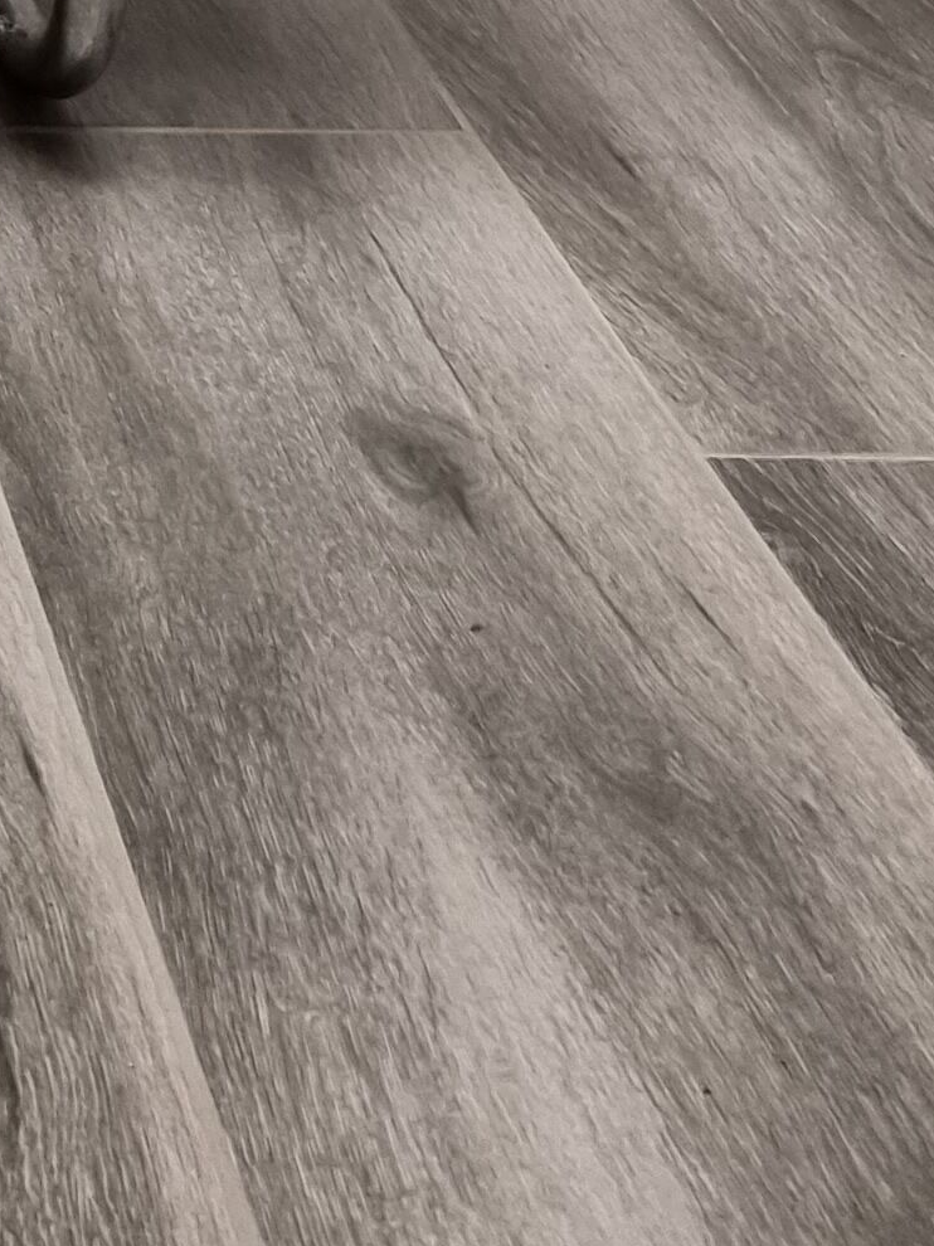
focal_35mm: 97
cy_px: -1087
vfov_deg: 16.5
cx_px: -704
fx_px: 3491
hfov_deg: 13.7
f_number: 1.8
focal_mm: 6.7
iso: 160
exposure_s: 1/50
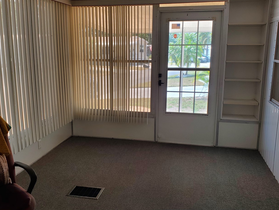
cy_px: 102
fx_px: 274
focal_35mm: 34
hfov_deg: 53.9
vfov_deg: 41.8
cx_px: 133
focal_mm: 4.3
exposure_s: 1/120
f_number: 2.4
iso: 80
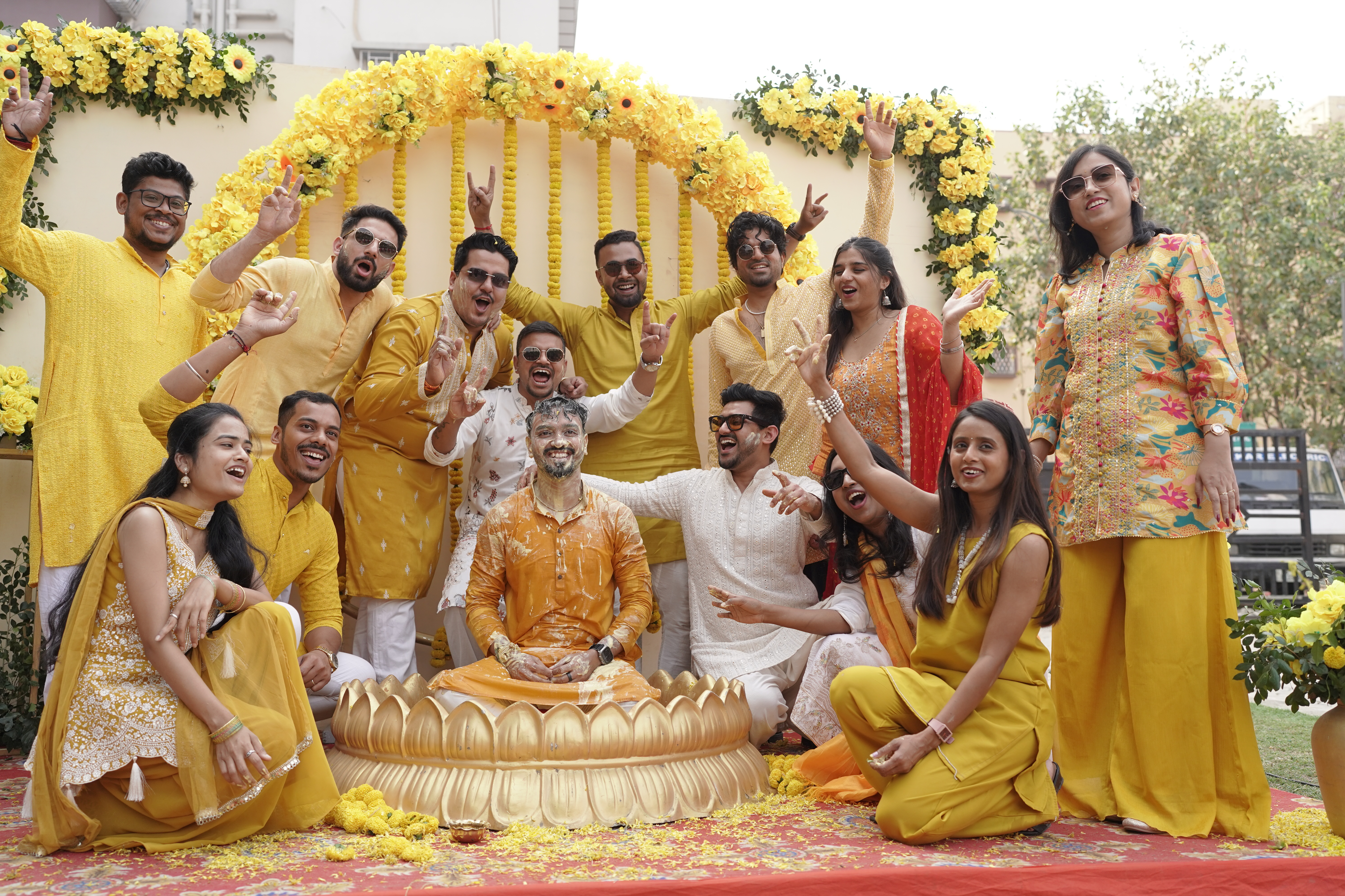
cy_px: 448
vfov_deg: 37.9
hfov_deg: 54.4
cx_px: 672
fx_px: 1308
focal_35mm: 35
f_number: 3.2
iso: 400
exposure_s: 1/1250
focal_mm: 35
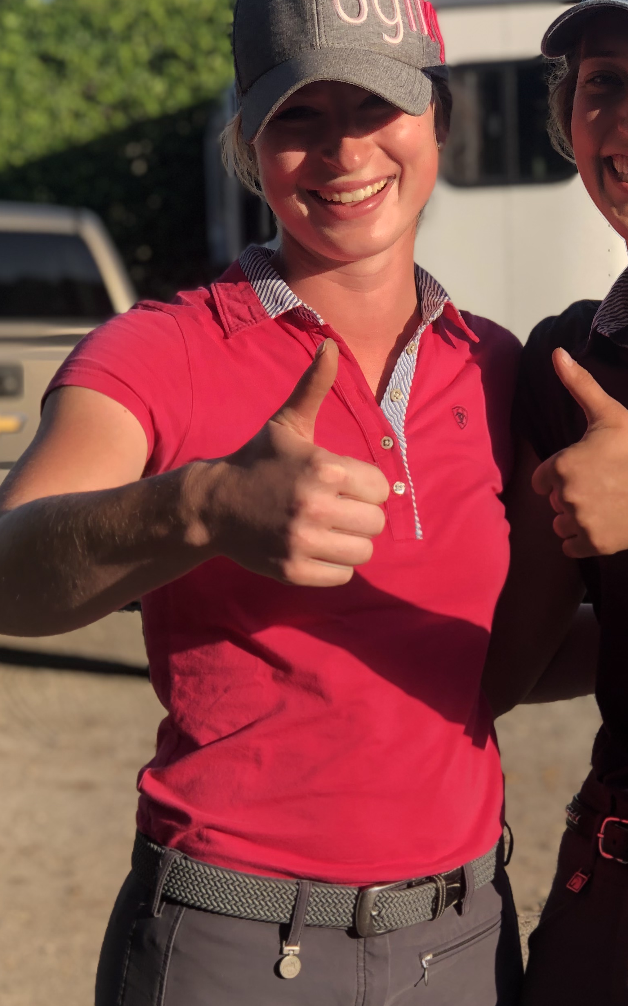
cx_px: 451
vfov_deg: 20.9
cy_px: 688
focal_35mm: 99
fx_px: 2711
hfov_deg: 13.2
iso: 20
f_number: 2.8
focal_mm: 6.6
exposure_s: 1/329
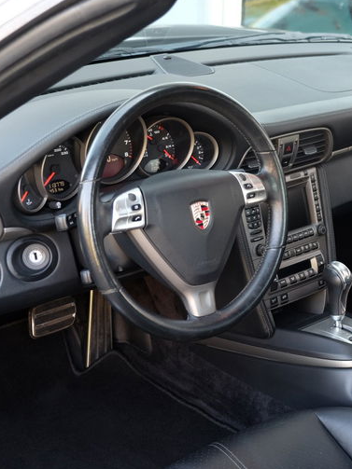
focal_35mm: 69
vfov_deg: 28.2
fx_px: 936
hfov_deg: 20.8
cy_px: 234
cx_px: 320
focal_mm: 31.5
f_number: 3.6
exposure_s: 1/60
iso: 640
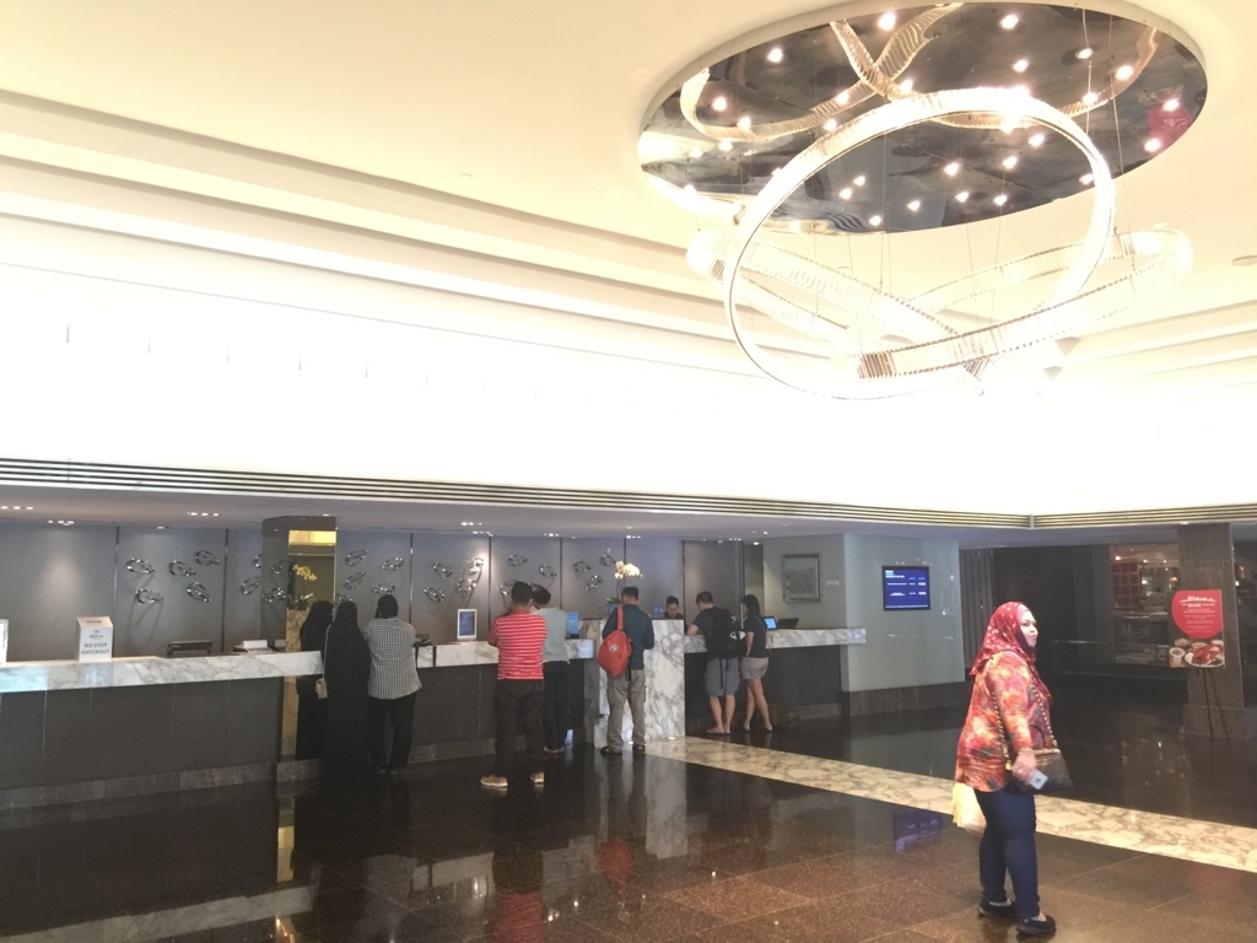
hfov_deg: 61.7
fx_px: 1053
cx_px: 628
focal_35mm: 29
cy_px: 472
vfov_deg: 48.2
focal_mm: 4.15
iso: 160
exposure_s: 1/17
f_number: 2.2
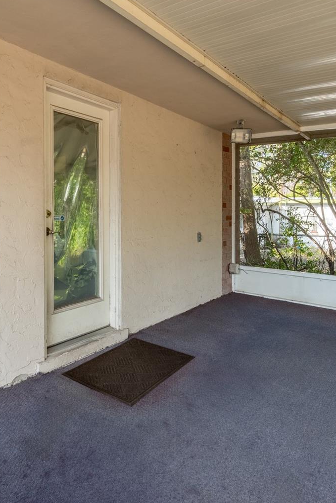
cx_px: 57
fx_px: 308
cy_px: 257
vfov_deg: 78.6
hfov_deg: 52.7
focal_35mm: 22
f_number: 8
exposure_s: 1/640
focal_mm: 14
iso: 400
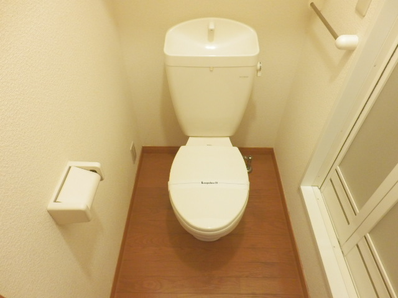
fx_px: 276
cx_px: 199
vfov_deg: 56.8
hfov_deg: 71.6
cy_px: 149
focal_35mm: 24
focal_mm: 4.2
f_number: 3
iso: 800
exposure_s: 1/15
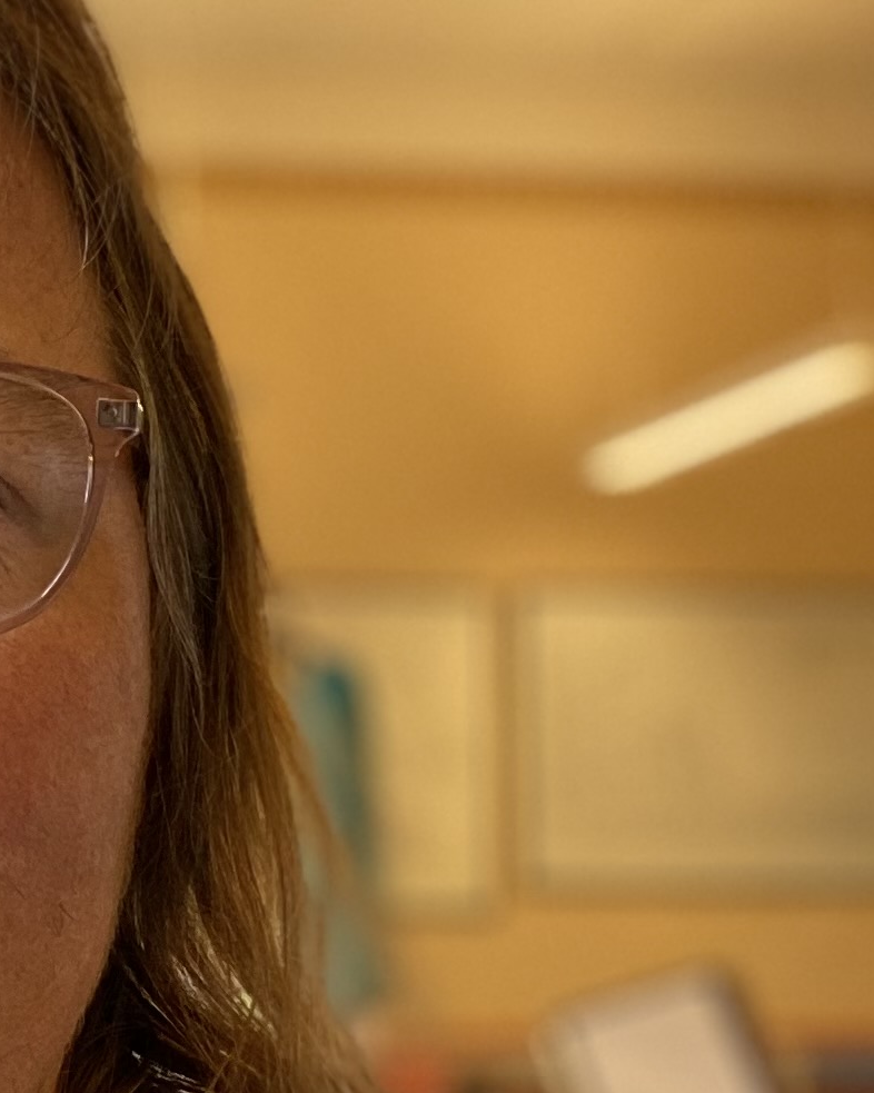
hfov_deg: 16.2
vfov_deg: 20.8
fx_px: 2976
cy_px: 656
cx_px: -73
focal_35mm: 92
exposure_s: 1/50
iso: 125
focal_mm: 2.71
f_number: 2.2
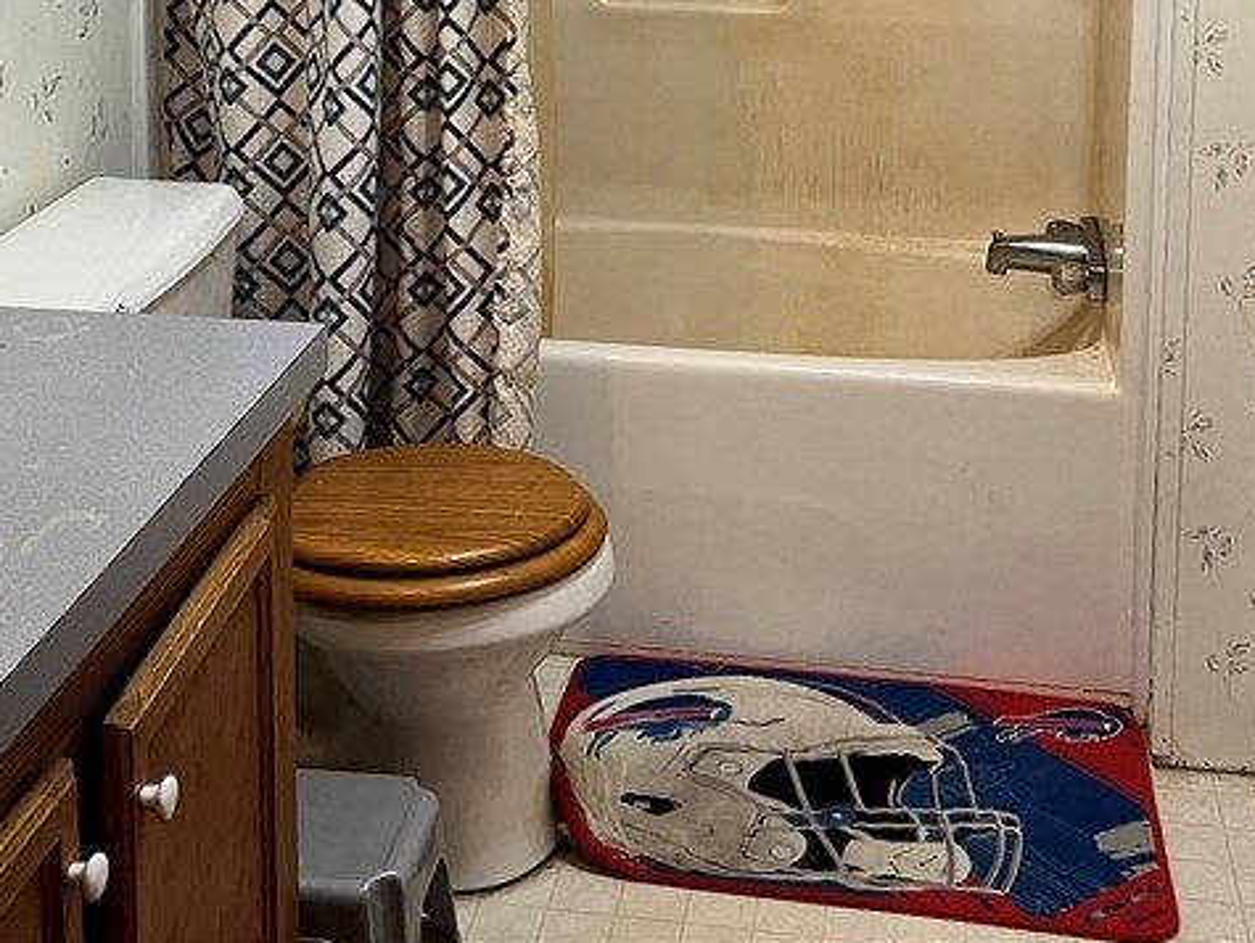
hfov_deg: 34.3
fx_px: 2032
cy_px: -66
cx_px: 610
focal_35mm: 56
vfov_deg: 24.6
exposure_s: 1/60
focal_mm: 5.7
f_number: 1.5
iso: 200
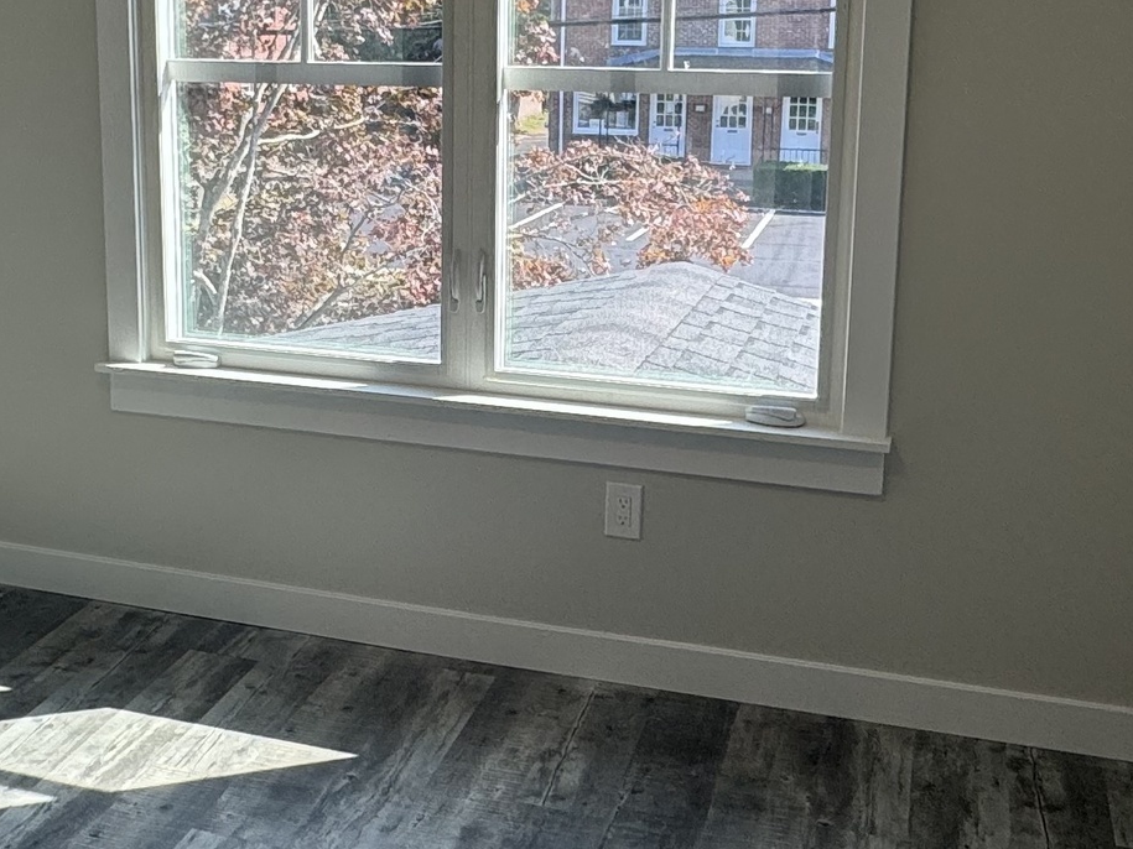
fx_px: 1538
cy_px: 255
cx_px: 412
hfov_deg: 40.1
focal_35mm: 47
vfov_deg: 30.5
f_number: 2.2
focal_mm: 2.22
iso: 40
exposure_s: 1/172
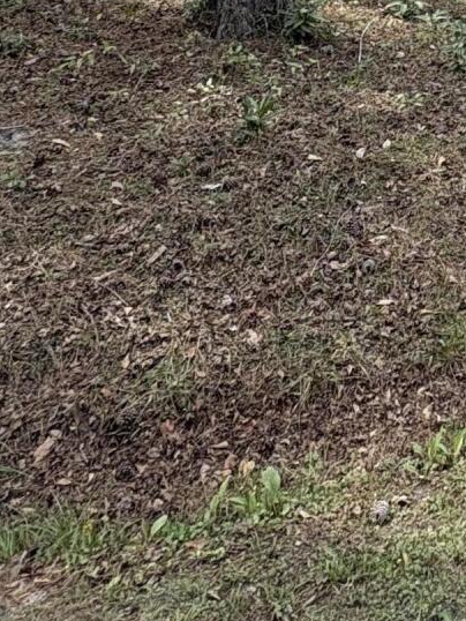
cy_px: -277
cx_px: 640
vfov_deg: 27.4
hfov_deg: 23.9
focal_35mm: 52
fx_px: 933
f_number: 2.2
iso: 64
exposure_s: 1/720
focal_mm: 2.22
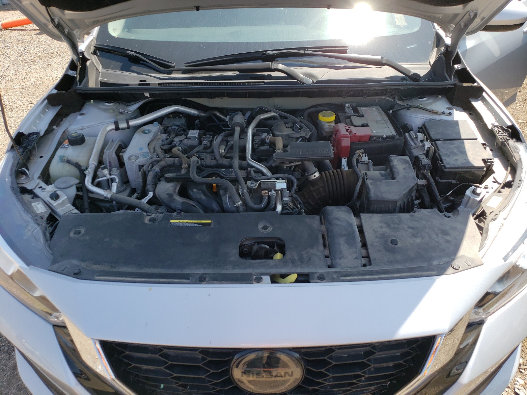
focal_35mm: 26
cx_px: 264
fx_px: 396
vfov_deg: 53.1
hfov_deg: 67.3
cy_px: 198
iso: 50
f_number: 1.5
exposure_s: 1/1429
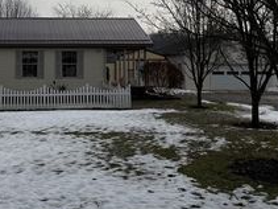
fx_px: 458
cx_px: 51
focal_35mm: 57
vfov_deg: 25.0
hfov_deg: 32.8
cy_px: 27
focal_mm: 6.76
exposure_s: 1/9091
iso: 80
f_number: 1.78
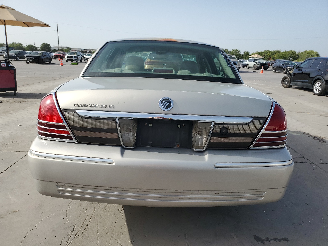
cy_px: 123
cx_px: 164
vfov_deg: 53.1
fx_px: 246
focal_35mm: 26
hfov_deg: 67.3
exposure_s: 1/2500
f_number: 1.5
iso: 50
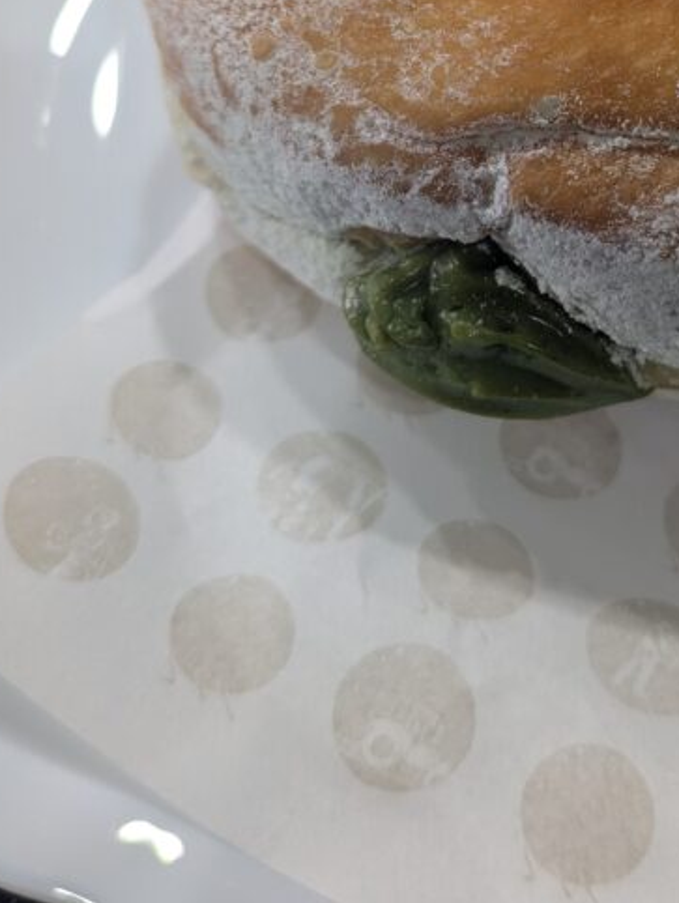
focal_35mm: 53
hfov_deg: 27.2
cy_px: 127
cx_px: 512
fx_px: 1384
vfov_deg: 34.5
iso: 63
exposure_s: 1/50
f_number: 1.89
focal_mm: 5.43
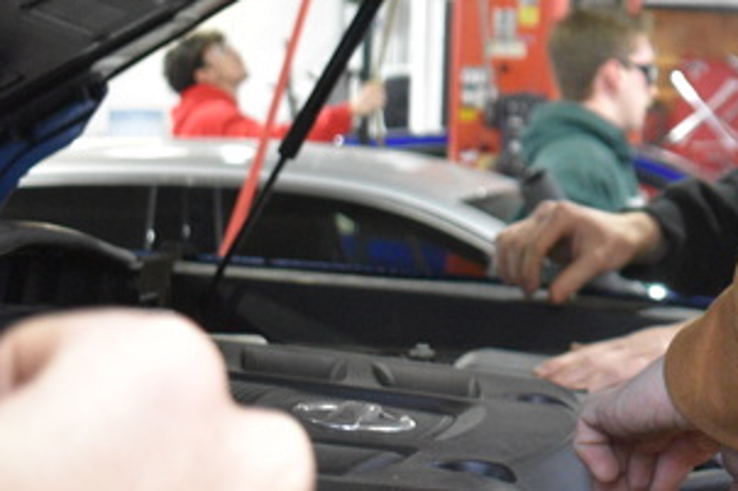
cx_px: 1105
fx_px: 2295
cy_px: -23
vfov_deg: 12.1
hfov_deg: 16.6
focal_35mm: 112
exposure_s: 1/125
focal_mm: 22
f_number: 3.8
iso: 2000
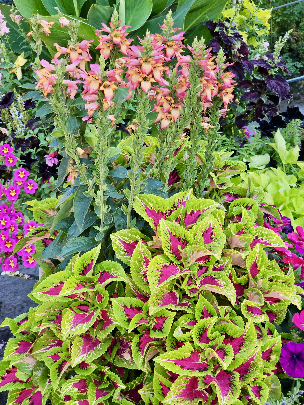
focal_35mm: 69
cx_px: 152
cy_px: 202
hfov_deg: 21.3
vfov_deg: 28.2
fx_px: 808
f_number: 2.4
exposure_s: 1/144
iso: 50
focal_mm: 7.9
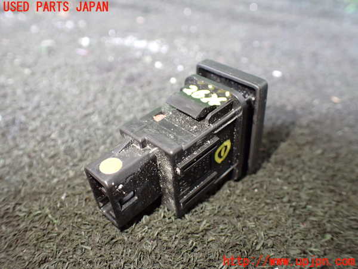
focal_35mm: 30
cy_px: 134
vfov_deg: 46.8
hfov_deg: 60.0
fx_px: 310
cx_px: 179
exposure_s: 1/60
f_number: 2.3
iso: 800
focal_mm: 5.4
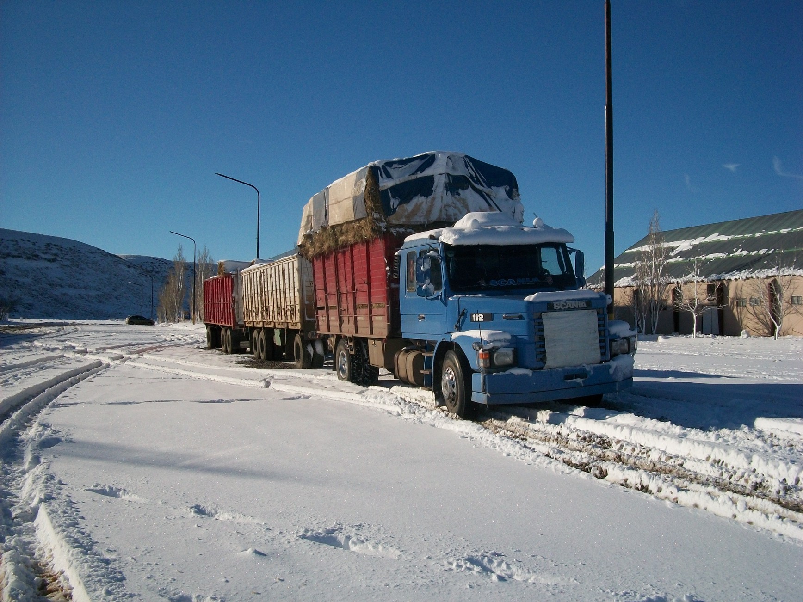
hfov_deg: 56.8
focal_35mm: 32
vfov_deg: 44.2
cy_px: 301
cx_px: 402
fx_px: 742
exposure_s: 1/1000
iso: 80
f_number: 5.5
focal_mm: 5.7
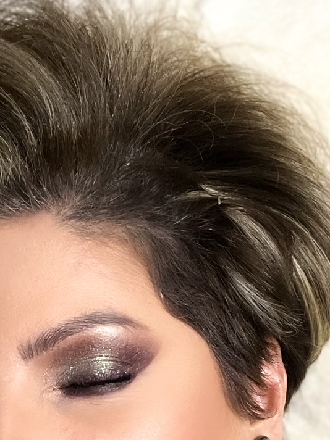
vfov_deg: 28.4
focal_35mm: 65
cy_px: 415
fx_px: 827
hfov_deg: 22.5
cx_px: 128
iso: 320
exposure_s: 1/30
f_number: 2.2
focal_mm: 2.71
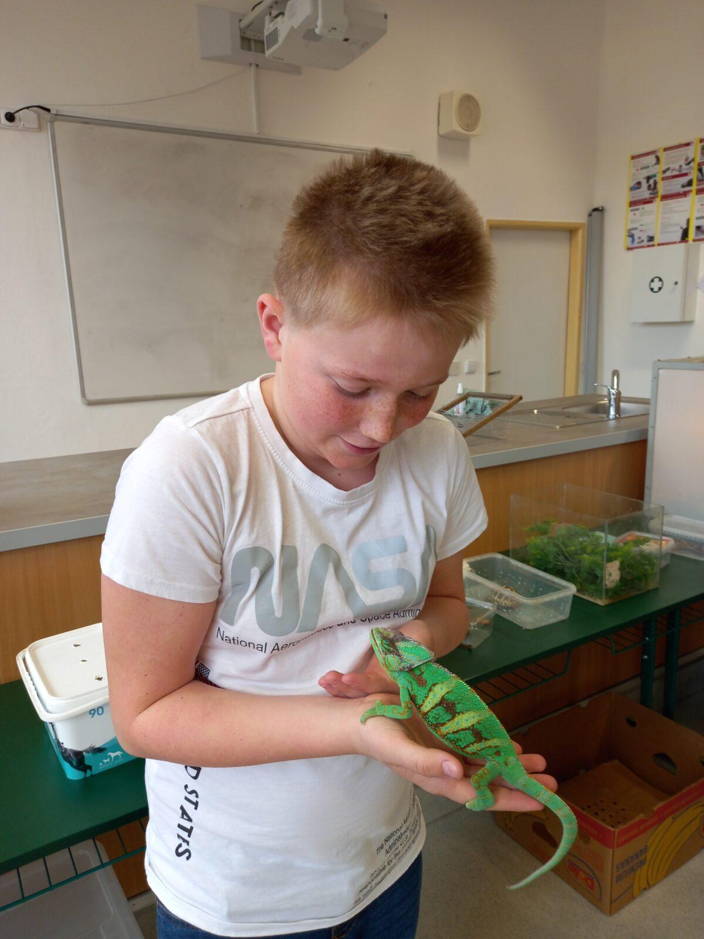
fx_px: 678
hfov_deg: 54.9
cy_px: 470
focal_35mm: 25
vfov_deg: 69.4
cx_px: 352
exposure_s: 1/50
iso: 64
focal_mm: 4.6
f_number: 2
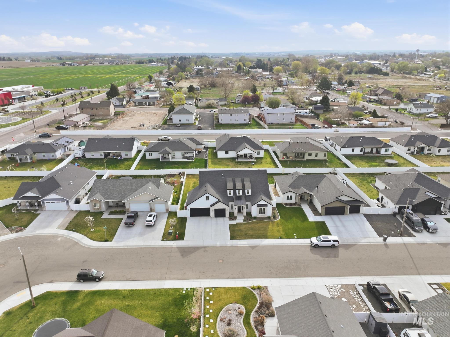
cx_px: 225
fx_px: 312
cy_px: 168
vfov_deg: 56.8
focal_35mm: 24
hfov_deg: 71.6
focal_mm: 12.3
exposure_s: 1/1000
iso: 140
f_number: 2.8
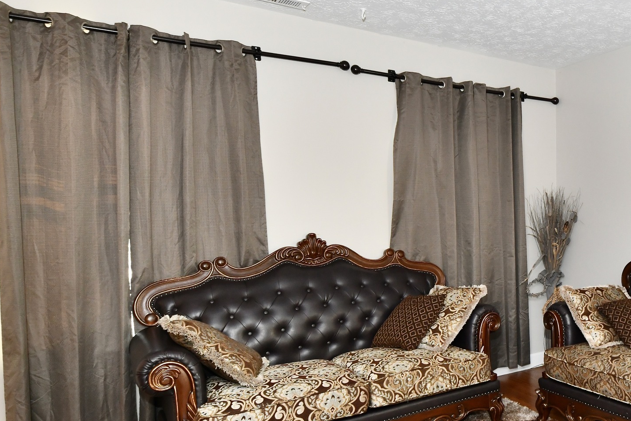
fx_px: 526
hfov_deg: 53.4
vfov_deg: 43.5
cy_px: 235
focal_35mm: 30
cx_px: 580
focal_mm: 14
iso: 640
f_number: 6.3
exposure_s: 1/60
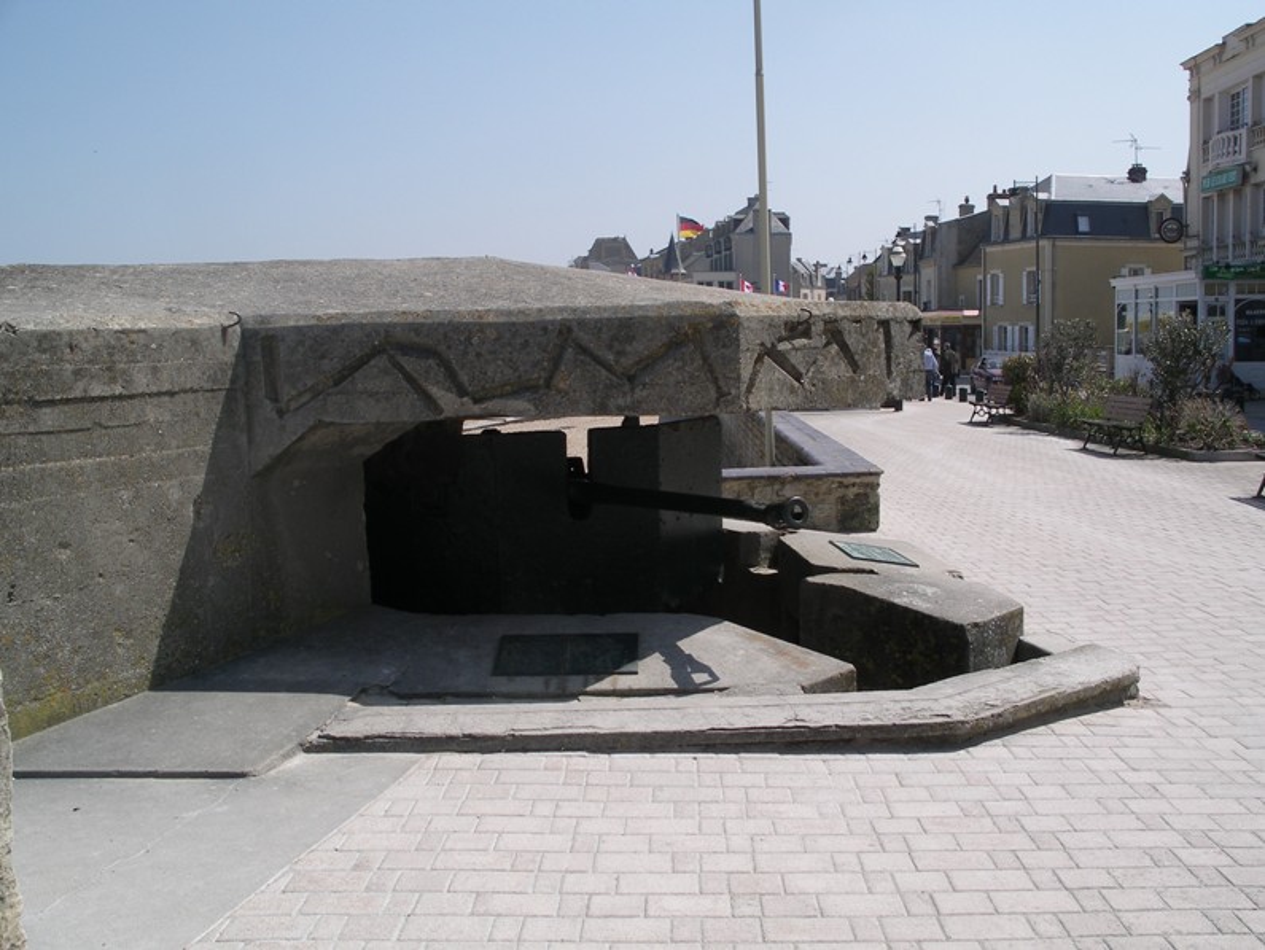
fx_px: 1353
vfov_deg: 38.7
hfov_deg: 50.1
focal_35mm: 37
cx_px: 632
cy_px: 475
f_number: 6.5
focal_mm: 7.8
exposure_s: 1/250
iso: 80
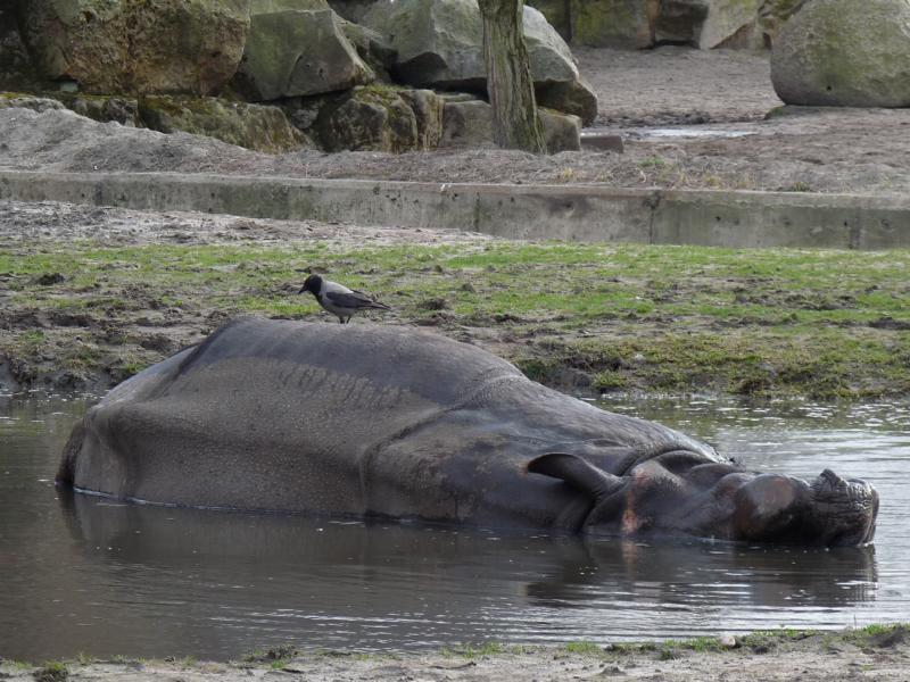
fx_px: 7440
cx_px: 455
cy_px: 341
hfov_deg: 7.0
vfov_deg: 5.3
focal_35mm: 283
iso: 100
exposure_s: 1/200
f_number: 4
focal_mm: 35.6
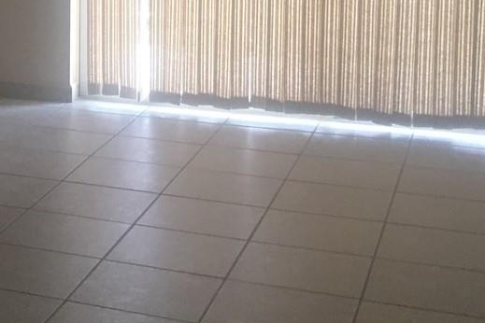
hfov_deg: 20.1
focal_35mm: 93
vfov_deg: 14.4
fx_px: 1253
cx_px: -150
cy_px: -24
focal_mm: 4.15
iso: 40
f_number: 2.2
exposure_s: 1/30
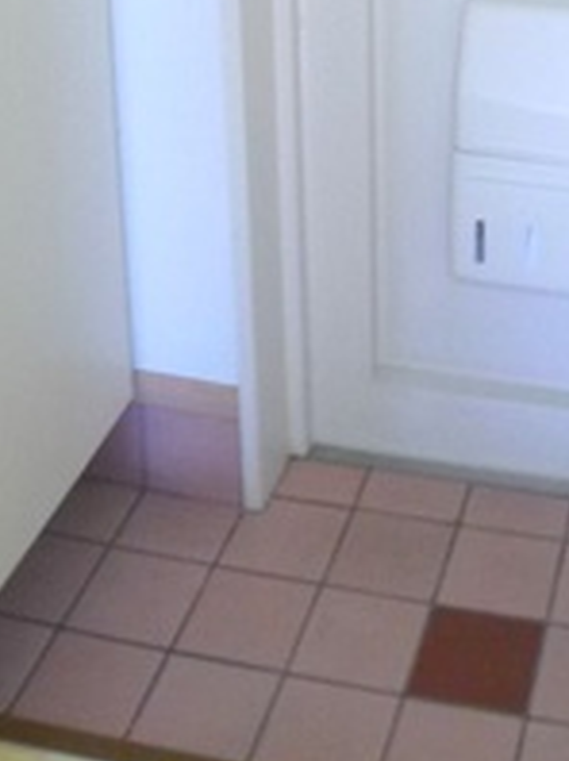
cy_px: -192
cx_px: 509
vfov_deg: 21.2
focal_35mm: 85
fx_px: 1867
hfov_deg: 17.1
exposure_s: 1/5
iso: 400
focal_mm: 5.1
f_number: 2
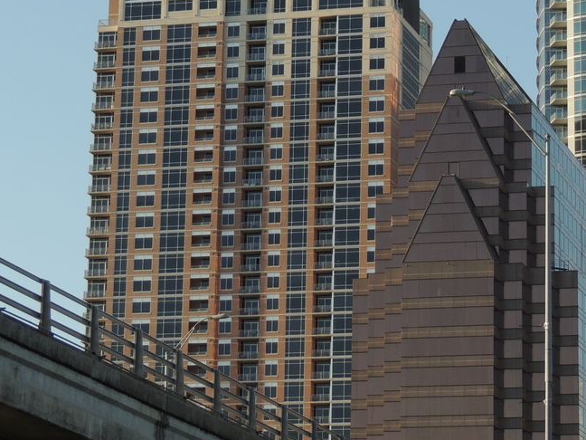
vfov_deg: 8.8
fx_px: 2844
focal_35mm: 168
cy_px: 18
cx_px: 294
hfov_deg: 11.8
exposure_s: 1/500
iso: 100
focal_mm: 15.1
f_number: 4
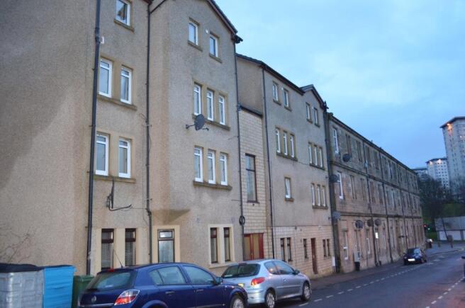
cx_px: 232
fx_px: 387
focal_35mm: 30
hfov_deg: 62.0
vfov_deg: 43.5
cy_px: 154
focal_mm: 20
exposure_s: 1/60
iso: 1600
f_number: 3.8
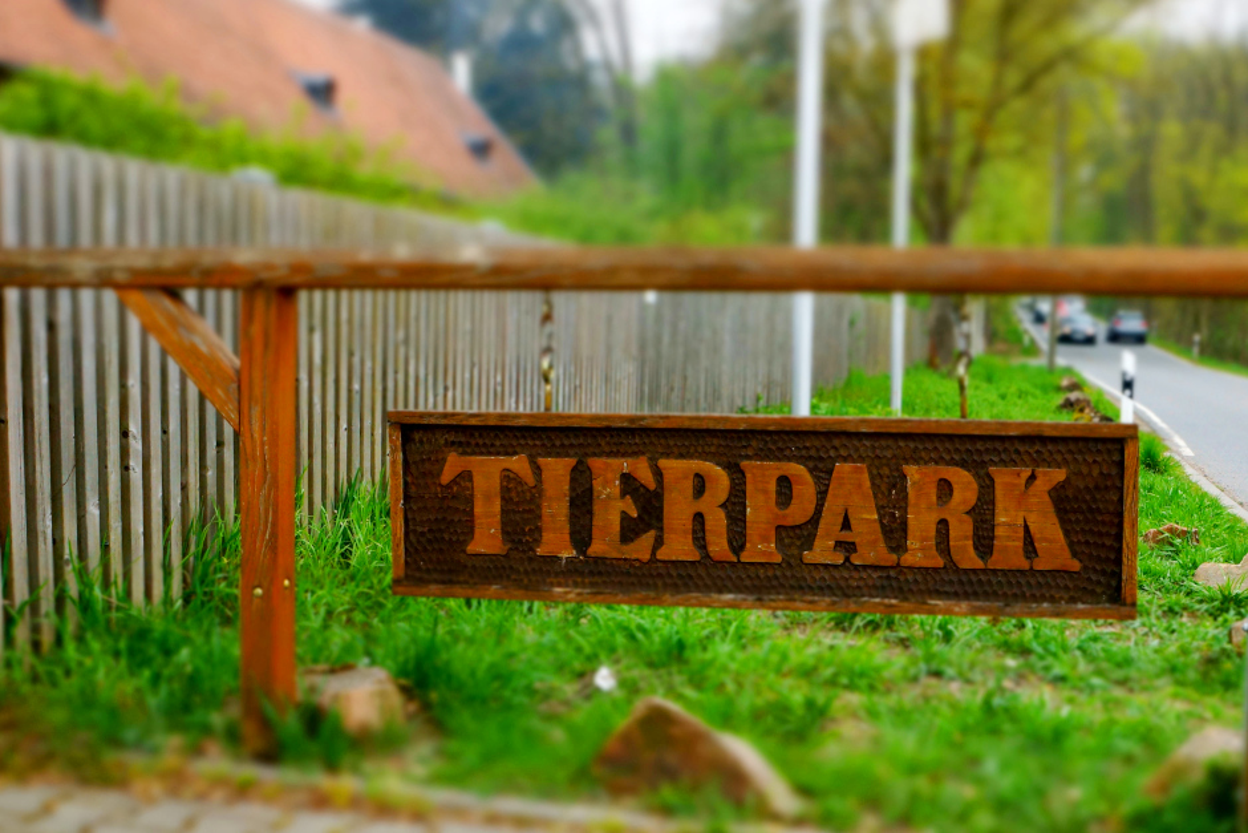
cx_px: 624
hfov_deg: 61.9
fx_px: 1040
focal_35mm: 30
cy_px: 416
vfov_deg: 43.6
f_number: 8
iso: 400
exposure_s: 1/250
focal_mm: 20
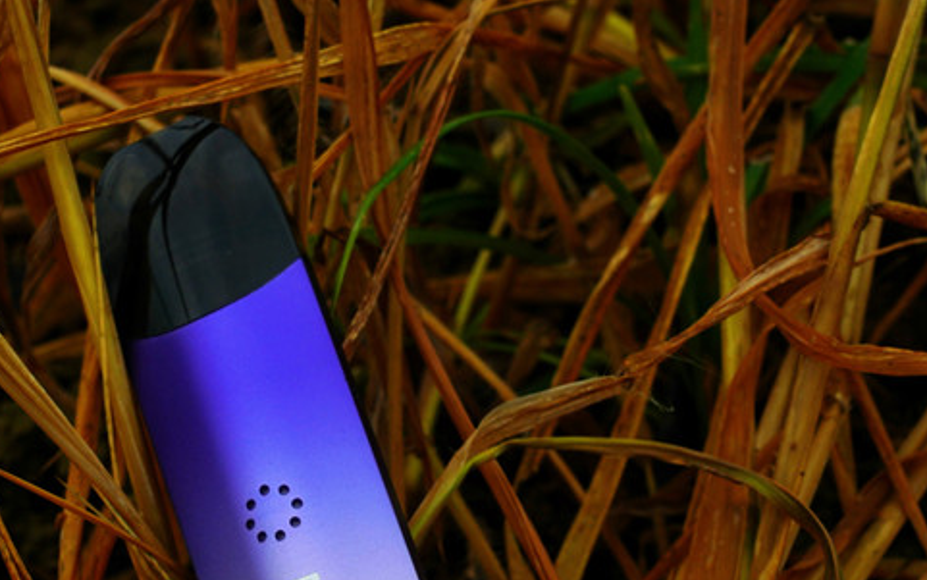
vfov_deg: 8.7
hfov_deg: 13.8
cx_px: 434
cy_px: 466
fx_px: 3816
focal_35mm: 151
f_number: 22
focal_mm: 95
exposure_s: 1/100
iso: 250
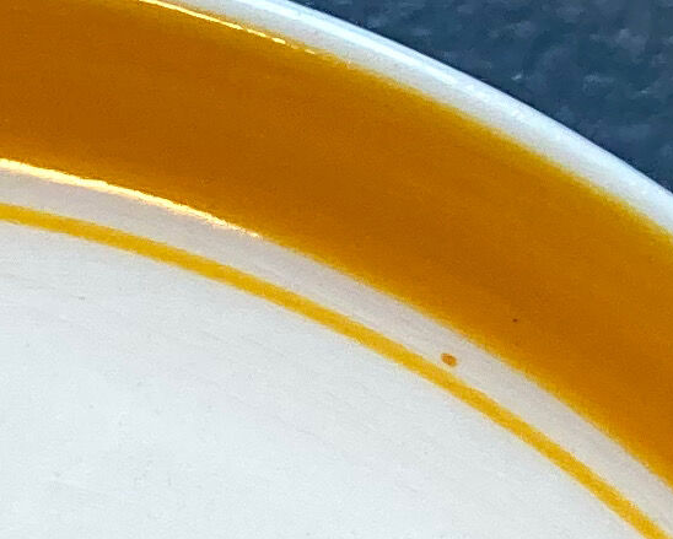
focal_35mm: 201
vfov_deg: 7.0
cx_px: -226
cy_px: 1532
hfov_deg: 9.4
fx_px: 4006
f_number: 1.8
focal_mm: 3.99
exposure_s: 1/100
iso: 64
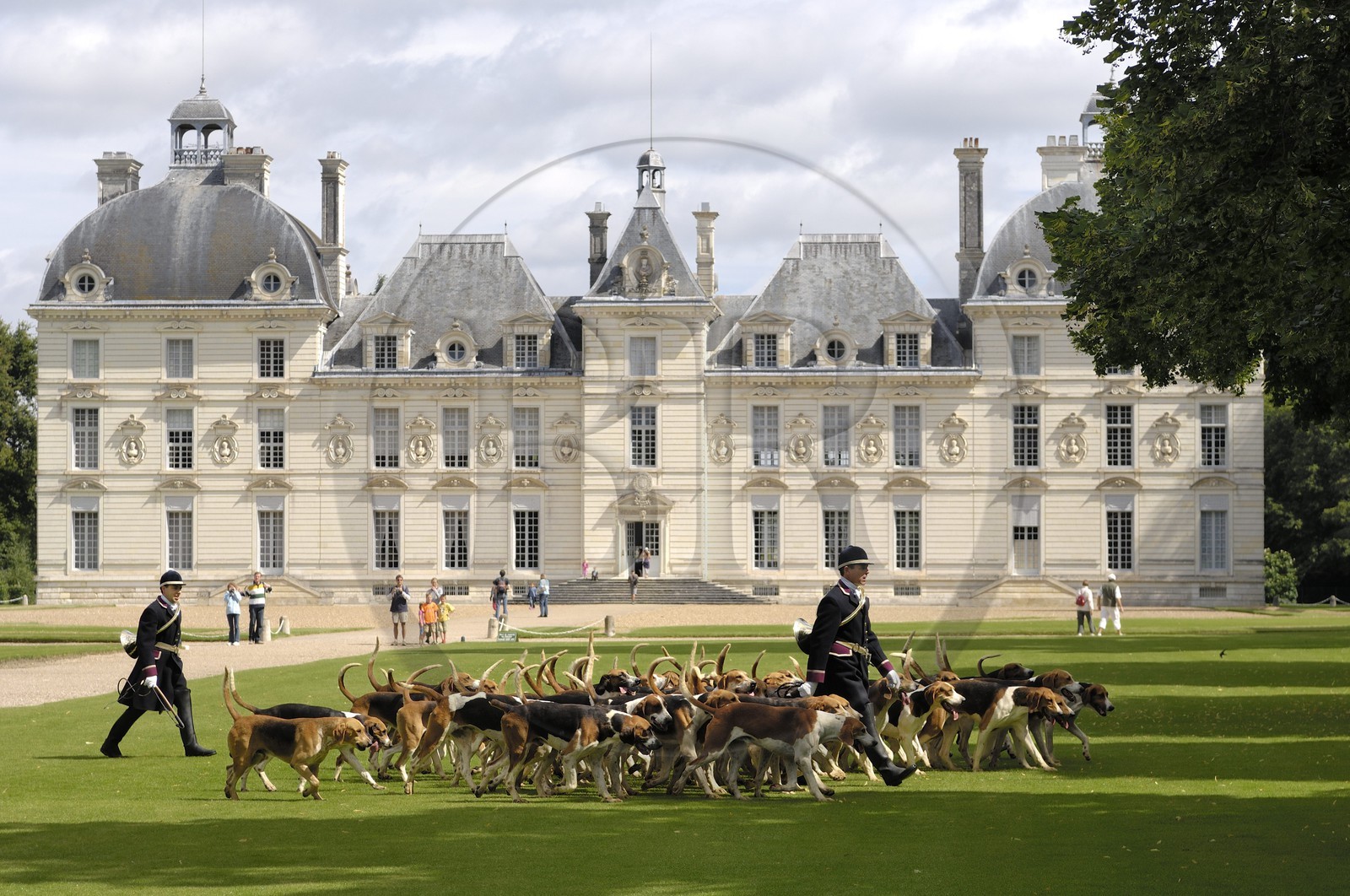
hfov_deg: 20.9
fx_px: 3651
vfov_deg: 14.0
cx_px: 675
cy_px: 448
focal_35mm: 98
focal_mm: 65
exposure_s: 1/500
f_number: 5.6
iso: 100
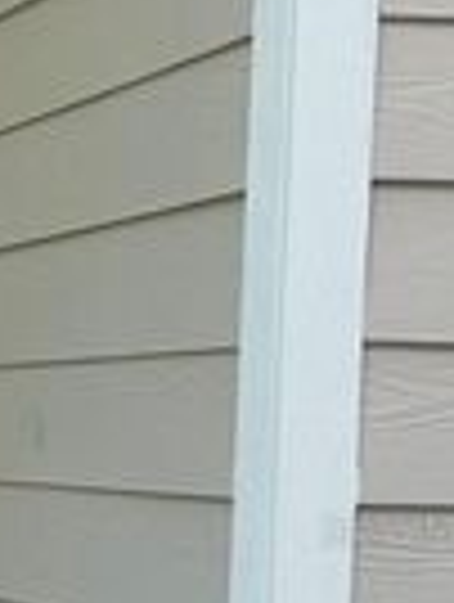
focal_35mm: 129
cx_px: -625
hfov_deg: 10.1
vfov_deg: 15.1
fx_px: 2249
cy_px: 529
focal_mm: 5.96
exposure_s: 1/978
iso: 32
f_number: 1.6
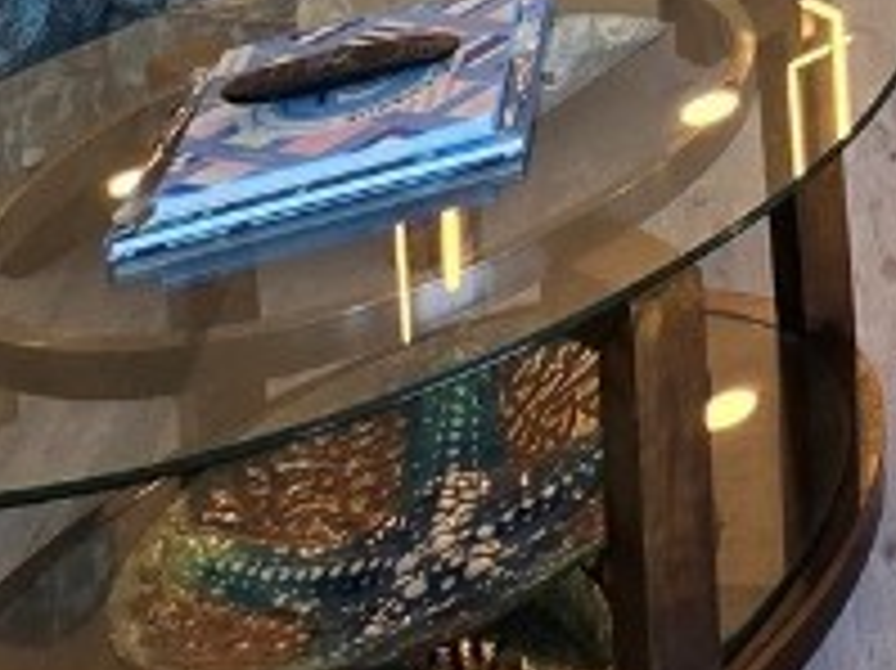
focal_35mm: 67
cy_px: -881
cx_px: 1720
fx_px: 1733
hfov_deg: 19.4
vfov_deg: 14.9
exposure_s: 1/120
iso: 80
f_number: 2.2
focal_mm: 2.2
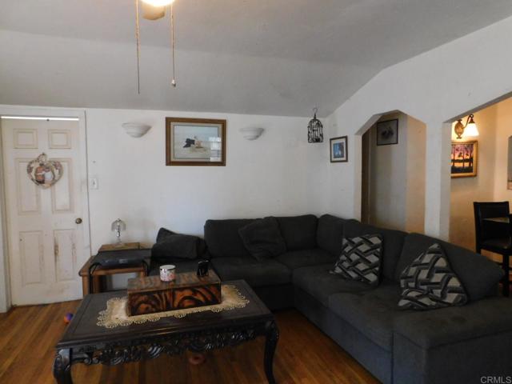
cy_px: 192
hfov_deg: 73.9
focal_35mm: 23
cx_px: 256
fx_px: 340
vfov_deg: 58.9
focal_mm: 4
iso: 800
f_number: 3
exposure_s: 1/60
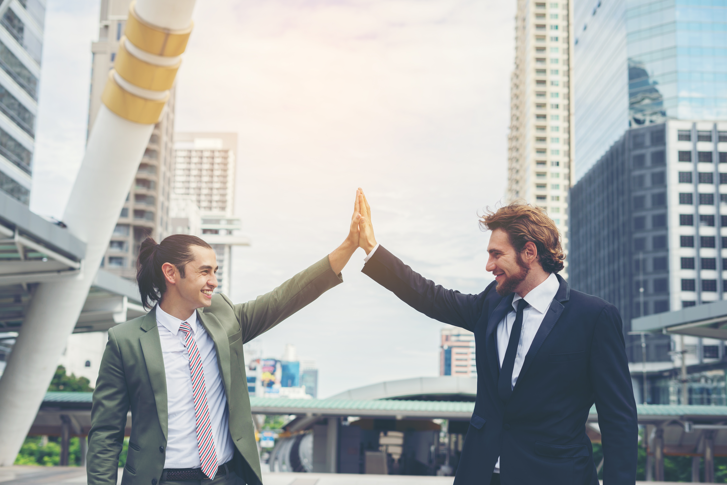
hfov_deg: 39.6
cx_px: 364
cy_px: 242
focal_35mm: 50
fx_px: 1010
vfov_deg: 27.0
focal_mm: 50
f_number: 3.5
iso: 100
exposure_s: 1/640
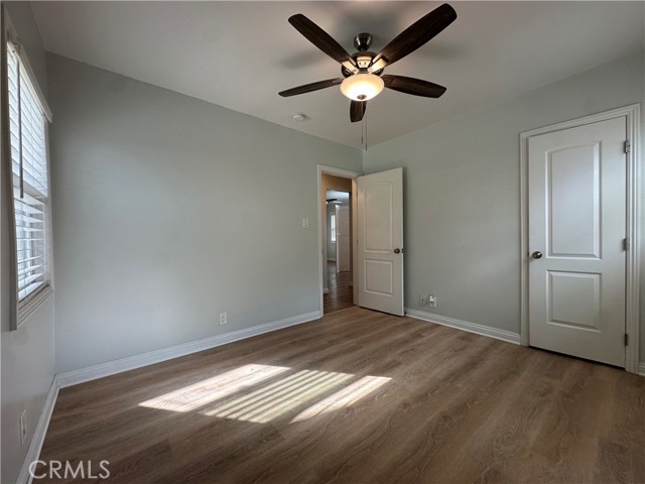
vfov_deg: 85.7
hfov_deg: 102.1
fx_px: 261
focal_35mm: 14
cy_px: 242
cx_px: 322
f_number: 2.2
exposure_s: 1/120
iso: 80
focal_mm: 2.22
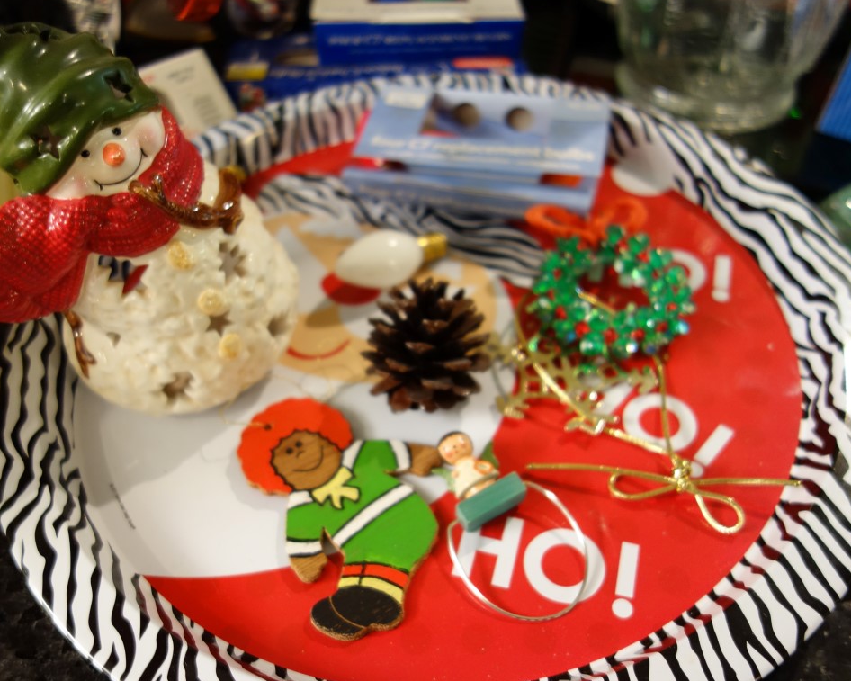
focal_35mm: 32
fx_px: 806
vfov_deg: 45.8
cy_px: 337
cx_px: 403
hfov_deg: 55.6
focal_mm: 10.4
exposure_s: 1/30
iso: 500
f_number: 1.8
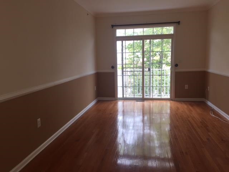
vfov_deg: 48.2
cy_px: 86
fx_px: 192
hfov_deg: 61.7
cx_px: 114
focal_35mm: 29
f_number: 2.2
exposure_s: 1/60
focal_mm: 4.15
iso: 32
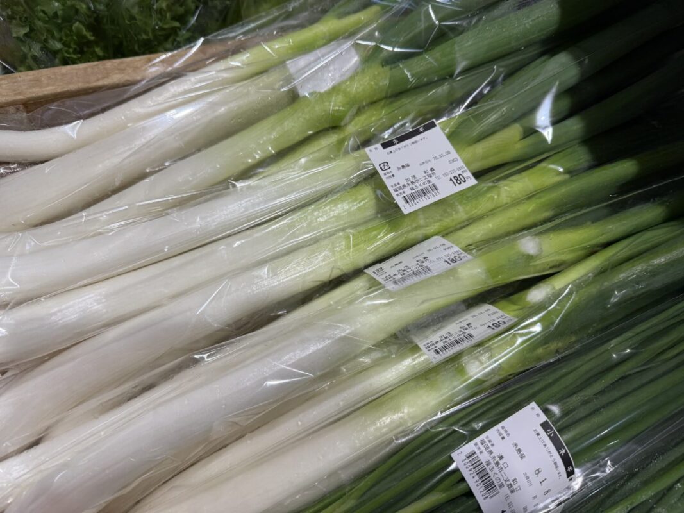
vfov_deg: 56.8
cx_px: 342
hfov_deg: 71.6
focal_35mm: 24
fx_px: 474
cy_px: 256
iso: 125
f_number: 1.78
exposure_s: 1/120
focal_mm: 6.76
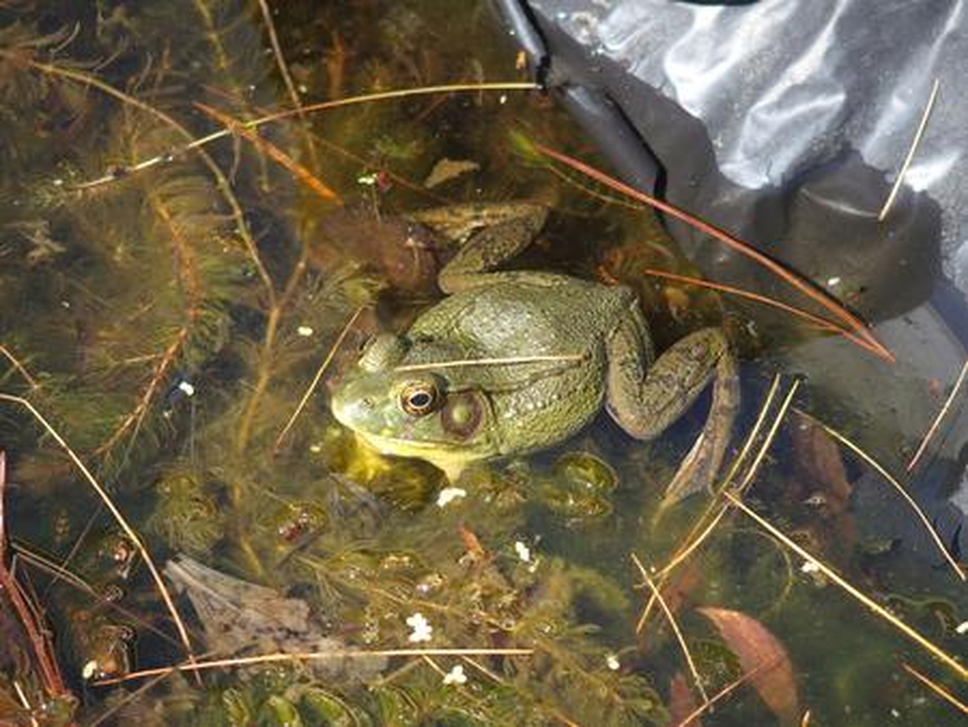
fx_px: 8394
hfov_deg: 6.6
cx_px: 484
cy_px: 364
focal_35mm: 300
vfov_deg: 5.0
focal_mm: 64.3
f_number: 2.8
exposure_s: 1/400
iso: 100
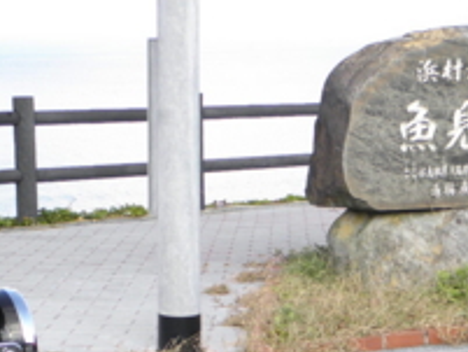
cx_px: 293
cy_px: 400
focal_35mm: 102
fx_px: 1380
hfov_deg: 19.2
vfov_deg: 14.2
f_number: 3.8
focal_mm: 7.5
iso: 100
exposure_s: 1/200
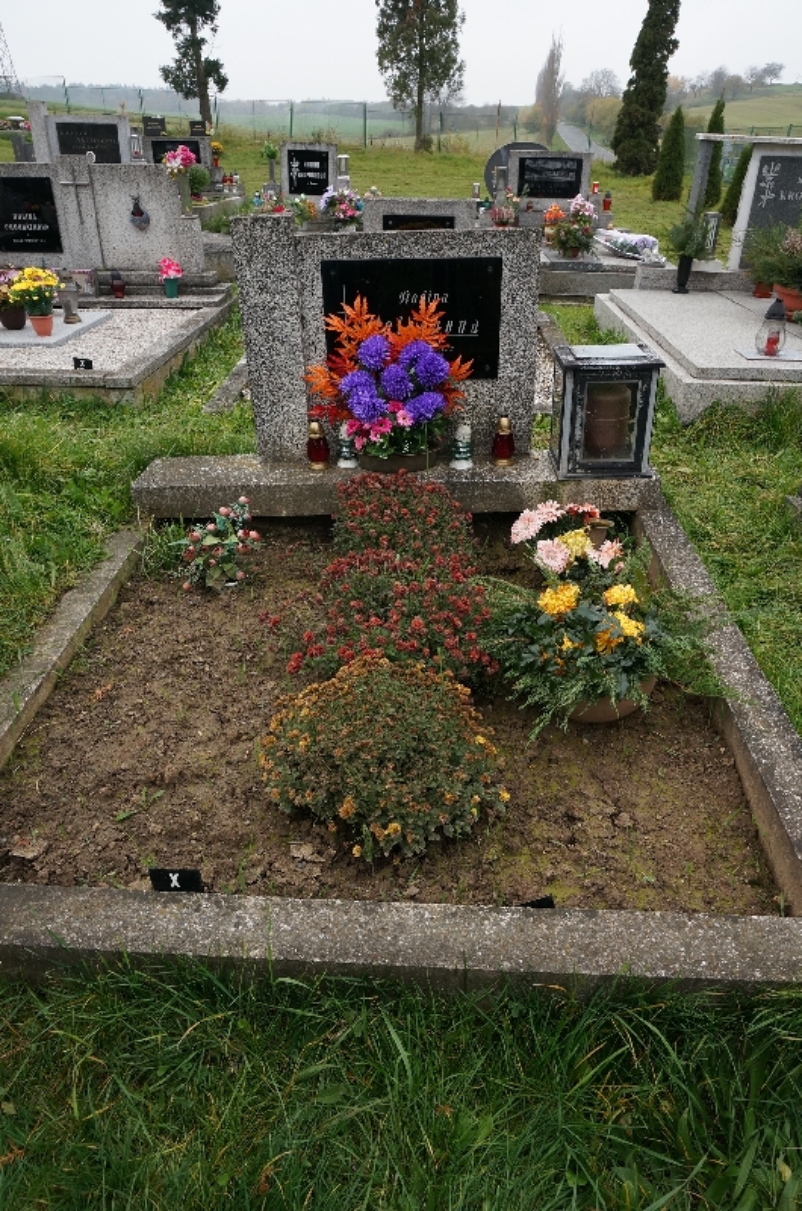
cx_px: 401
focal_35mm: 24
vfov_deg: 73.8
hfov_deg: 52.9
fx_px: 805
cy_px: 606
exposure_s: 1/125
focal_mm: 16
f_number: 6.3
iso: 400
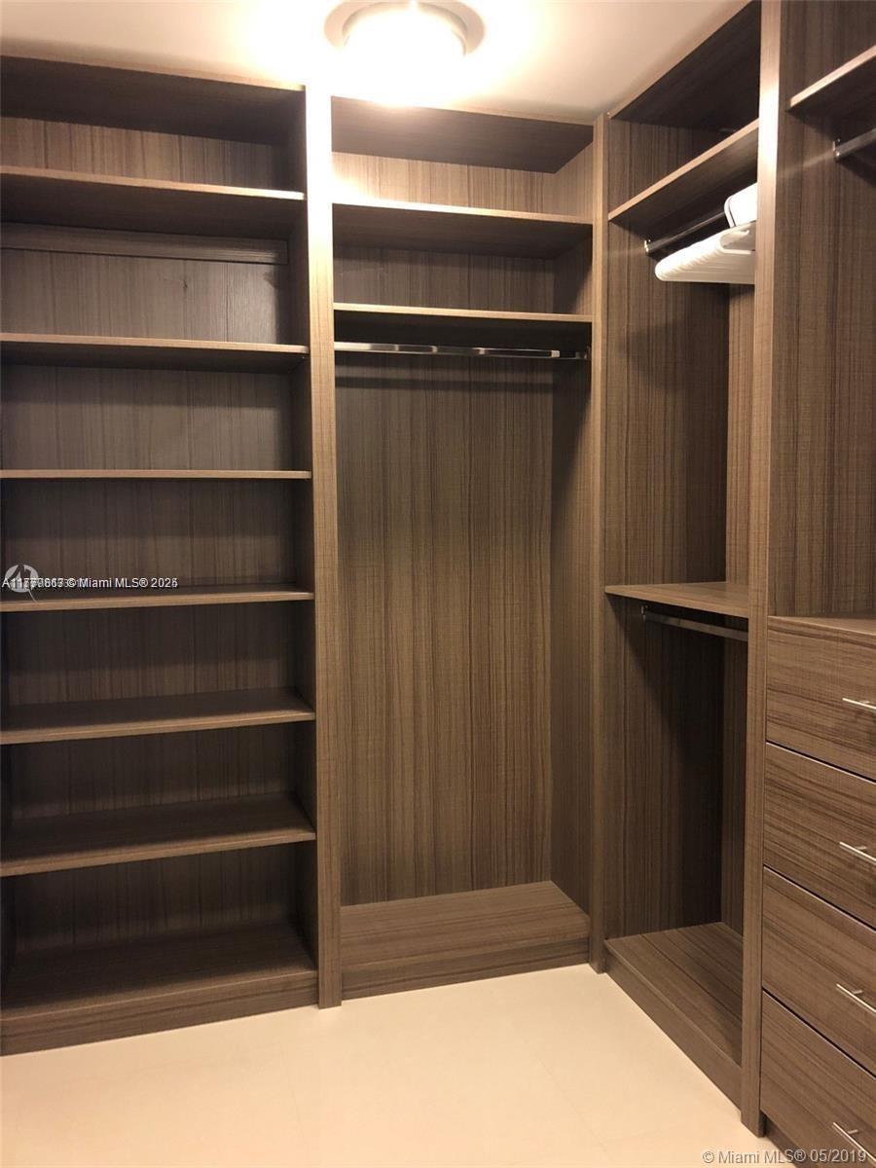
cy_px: 584
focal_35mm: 28
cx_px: 438
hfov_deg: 49.7
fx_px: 945
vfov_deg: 63.4
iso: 100
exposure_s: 1/4
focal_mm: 3.99
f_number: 1.8
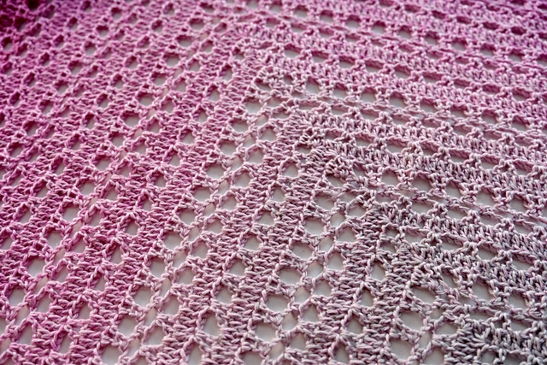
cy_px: 182
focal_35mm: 37
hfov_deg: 51.9
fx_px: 562
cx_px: 274
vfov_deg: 36.0
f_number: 4
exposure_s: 1/125
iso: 1250
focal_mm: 24.7
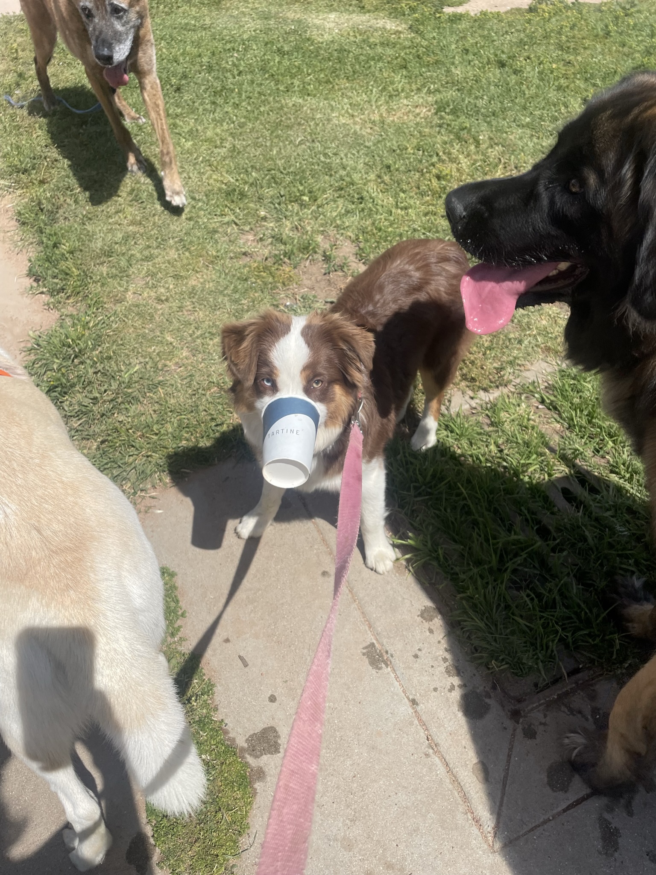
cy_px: 438
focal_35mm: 26
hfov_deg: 53.1
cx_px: 328
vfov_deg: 67.3
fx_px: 657
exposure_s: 1/4292
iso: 32
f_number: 1.6
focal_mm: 4.2
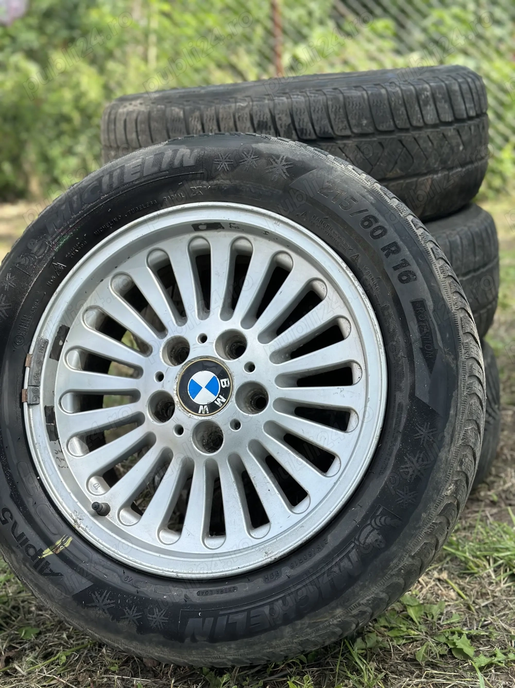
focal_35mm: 48
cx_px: 258
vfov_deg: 39.7
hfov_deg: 30.3
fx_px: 952
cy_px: 344
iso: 80
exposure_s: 1/1848
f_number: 1.78
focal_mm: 6.86
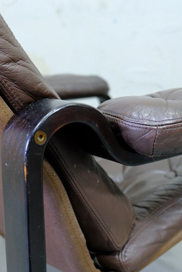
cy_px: 140
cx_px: 51
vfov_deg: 42.7
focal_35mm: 46
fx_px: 349
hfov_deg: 28.9
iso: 1250
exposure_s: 1/28
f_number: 3.2
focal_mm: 20.5
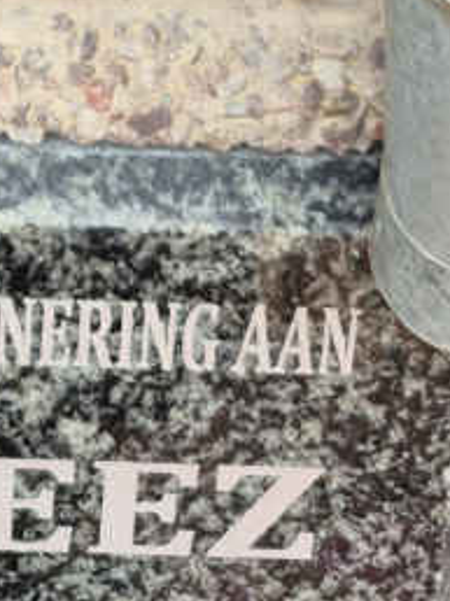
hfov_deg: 13.5
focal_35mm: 107
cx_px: -68
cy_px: -680
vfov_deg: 14.5
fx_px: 1858
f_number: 1.8
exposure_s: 1/180
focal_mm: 5.4
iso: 80
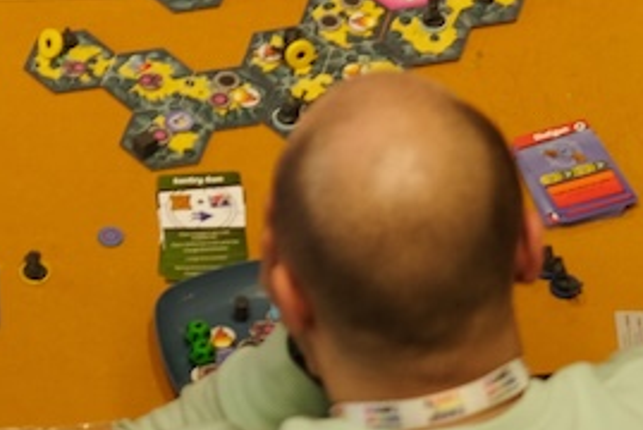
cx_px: 237
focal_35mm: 312
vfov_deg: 4.4
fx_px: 5579
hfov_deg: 6.6
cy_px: -333
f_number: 1.2
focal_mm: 56
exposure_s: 1/85
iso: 250
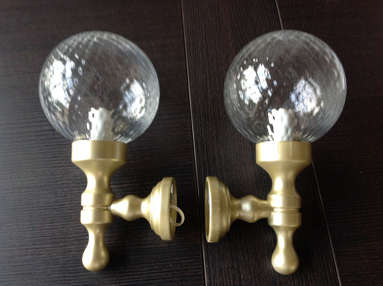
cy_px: 143
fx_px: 387
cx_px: 192
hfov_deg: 52.7
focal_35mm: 35
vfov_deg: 40.6
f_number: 2.4
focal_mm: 4.28
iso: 80
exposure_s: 1/15
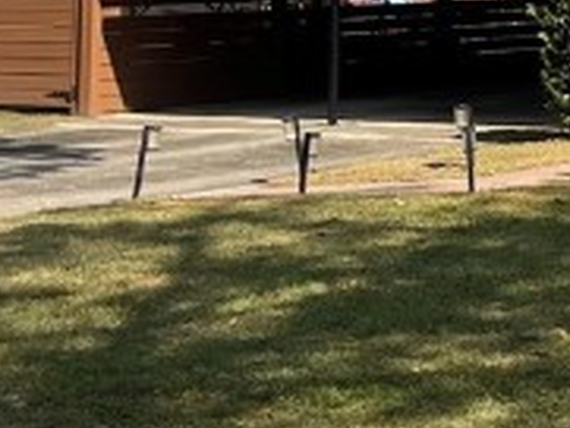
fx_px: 2422
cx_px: 1086
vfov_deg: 9.8
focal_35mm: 147
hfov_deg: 12.1
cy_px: -211
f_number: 1.6
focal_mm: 4.2
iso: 32
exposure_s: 1/2451
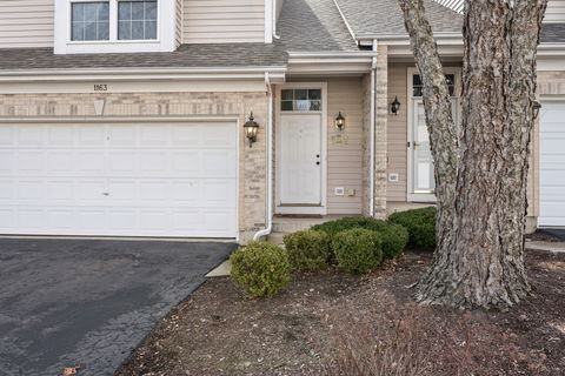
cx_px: 282
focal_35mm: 22
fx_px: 345
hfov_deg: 78.6
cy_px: 188
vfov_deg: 57.2
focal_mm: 22
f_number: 8
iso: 200
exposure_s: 1/125
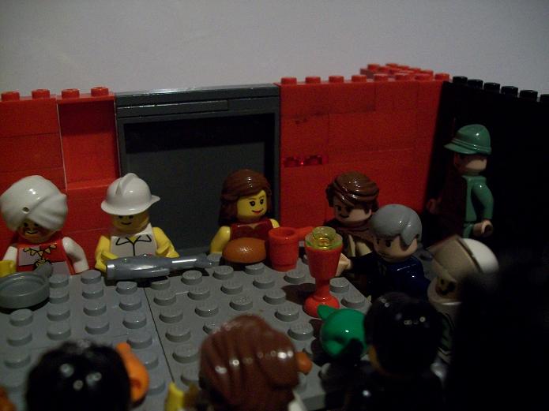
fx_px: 571
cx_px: 274
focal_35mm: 36
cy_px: 206
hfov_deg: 51.4
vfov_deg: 39.6
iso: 200
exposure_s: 1/8
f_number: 2.7
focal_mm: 6
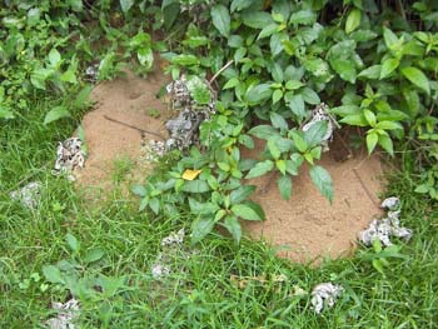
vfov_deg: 36.9
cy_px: 164
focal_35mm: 39
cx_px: 219
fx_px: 494
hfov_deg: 47.8
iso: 200
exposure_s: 1/103
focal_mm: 8
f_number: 2.8
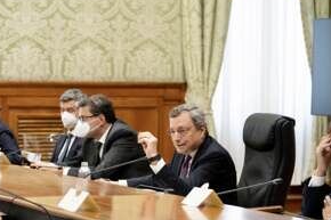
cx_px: 59
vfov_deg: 9.3
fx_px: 1351
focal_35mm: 147
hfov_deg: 13.9
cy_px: 212
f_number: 2.8
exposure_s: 1/160
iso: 3200
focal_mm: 71
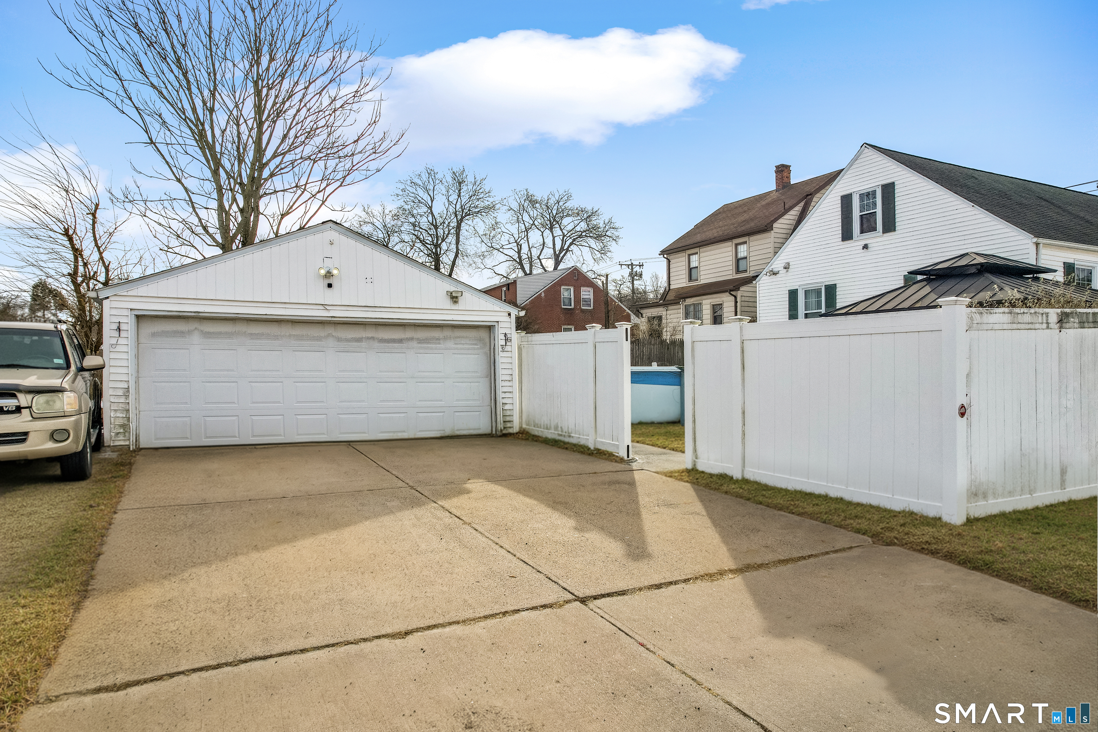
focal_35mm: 22
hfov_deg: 78.6
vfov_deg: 57.2
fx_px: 671
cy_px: 366
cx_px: 549
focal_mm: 8.38
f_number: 2.8
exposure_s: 1/3200
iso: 200
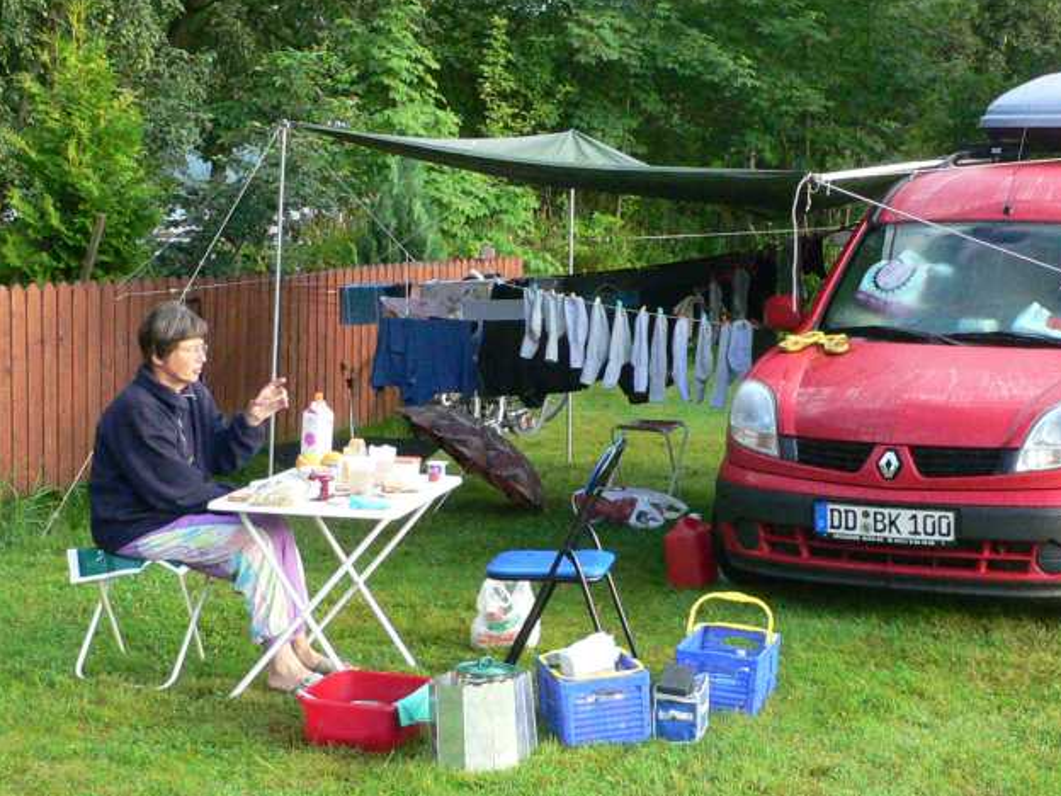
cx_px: 622
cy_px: 338
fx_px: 2084
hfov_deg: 28.5
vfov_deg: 21.6
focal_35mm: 68
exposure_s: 1/250
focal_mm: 7
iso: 400
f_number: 4
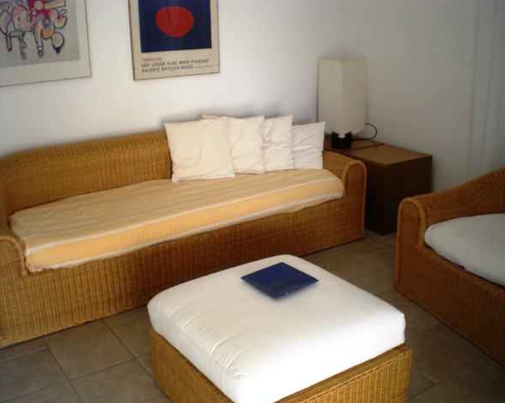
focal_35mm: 38
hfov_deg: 47.9
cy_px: 203
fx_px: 568
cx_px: 268
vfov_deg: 39.1
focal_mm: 6.3
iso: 200
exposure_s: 1/50
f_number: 3.1
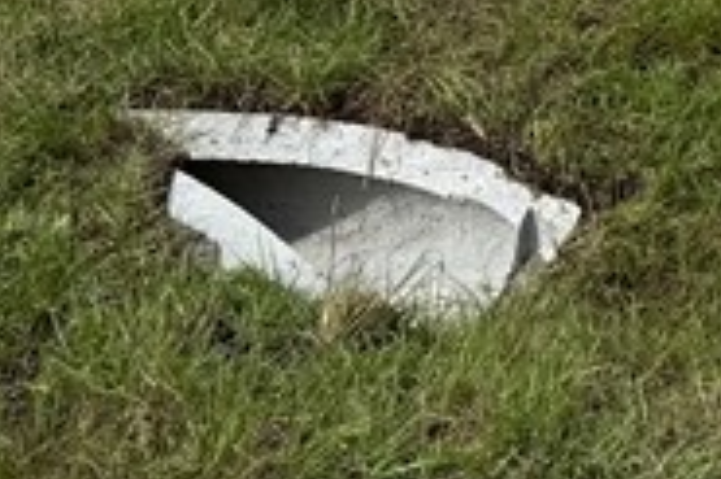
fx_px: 2761
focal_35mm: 138
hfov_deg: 12.6
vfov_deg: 9.3
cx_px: 1536
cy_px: -456
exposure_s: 1/6173
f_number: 1.78
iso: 80
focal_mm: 6.76
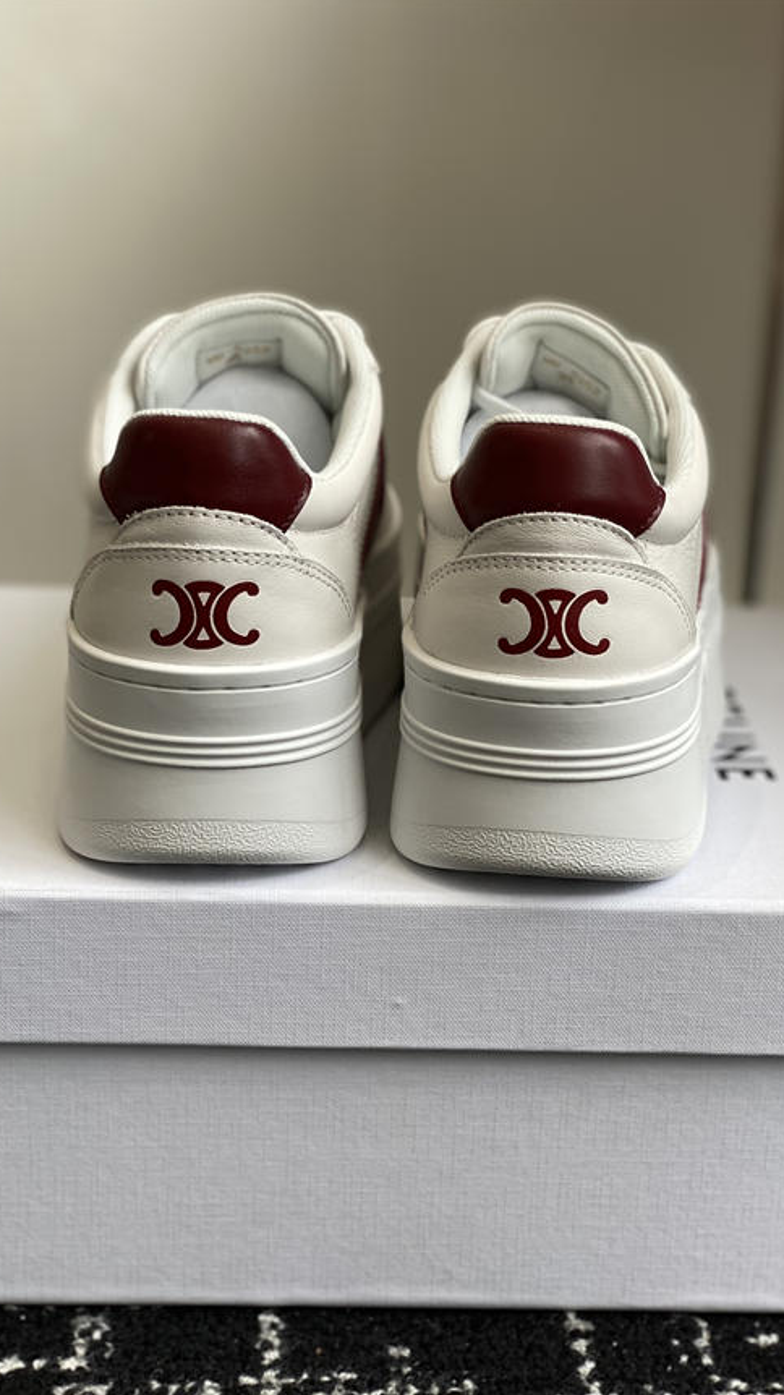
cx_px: 424
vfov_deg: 36.6
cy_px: 697
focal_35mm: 57
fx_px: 2108
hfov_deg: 21.1
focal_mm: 6
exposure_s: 1/219
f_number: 2
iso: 20
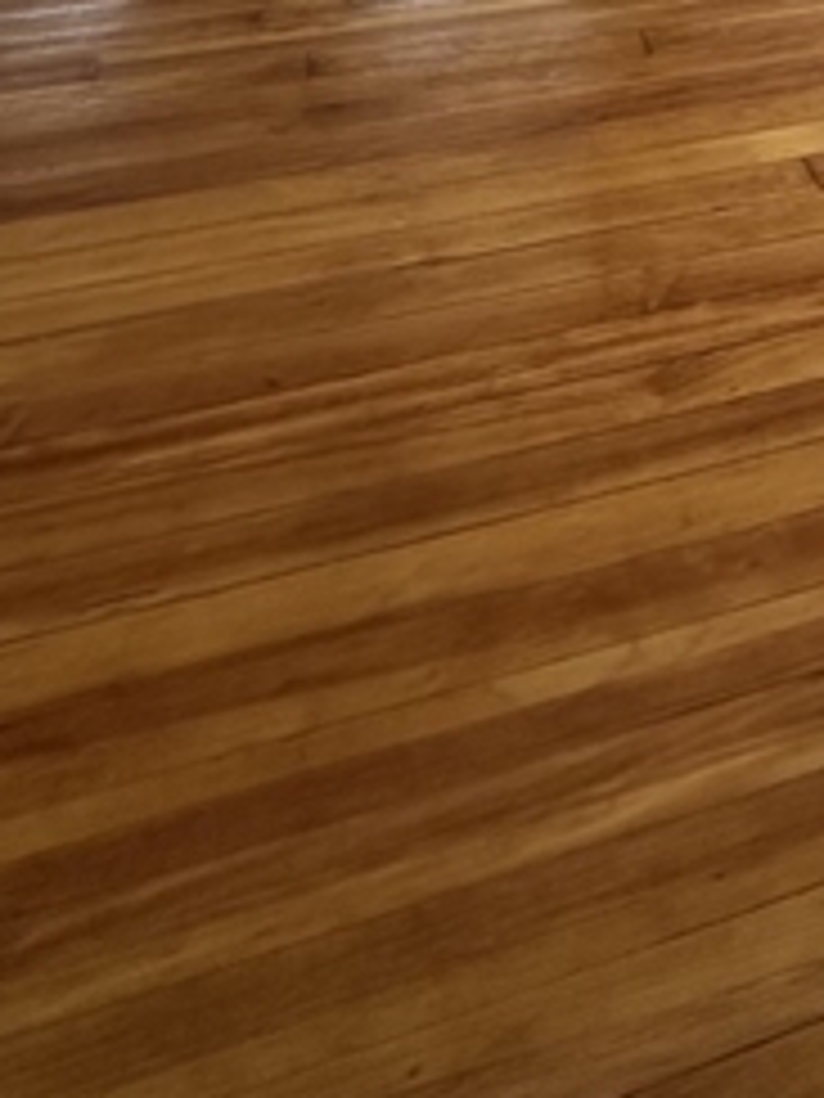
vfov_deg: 29.1
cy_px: -504
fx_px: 1397
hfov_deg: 31.6
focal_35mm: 44
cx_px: 711
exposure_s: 1/99
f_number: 2.2
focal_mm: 2.22
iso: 160
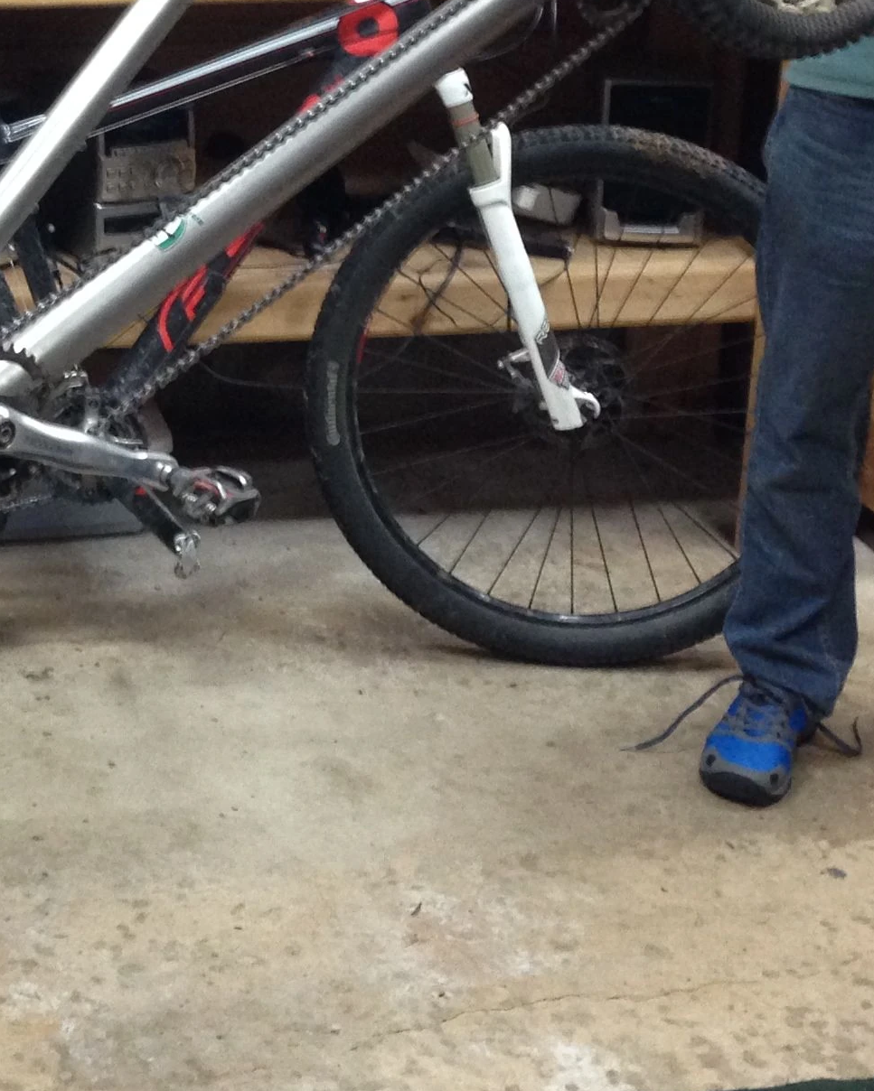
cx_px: -31
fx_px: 2812
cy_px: 240
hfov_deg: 17.2
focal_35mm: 87
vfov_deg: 21.7
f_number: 2.4
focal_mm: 4.12
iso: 200
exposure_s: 1/20
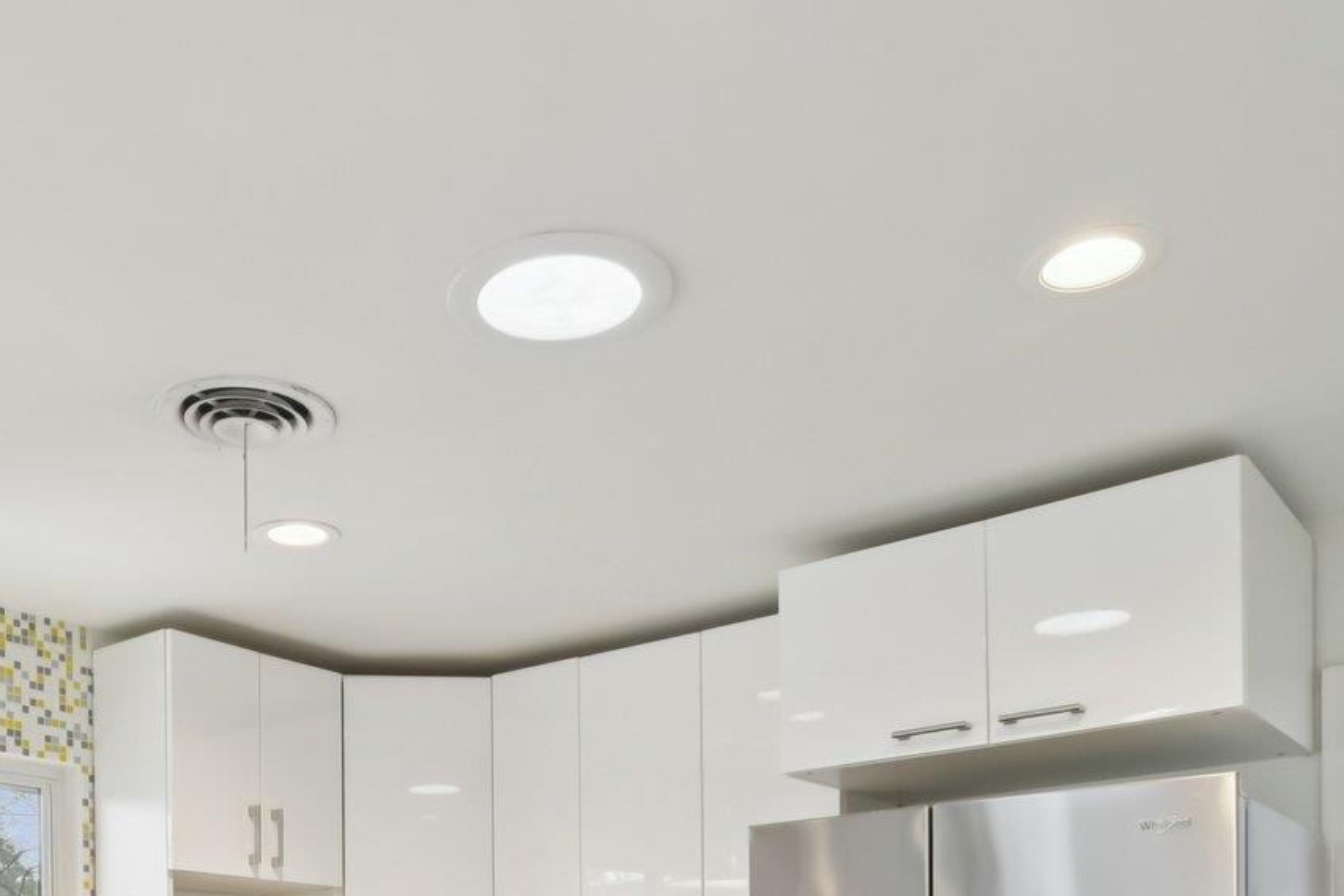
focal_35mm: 36
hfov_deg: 52.2
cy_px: 963
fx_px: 1344
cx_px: 455
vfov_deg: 32.8
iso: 400
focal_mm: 10
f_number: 8
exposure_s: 1/8
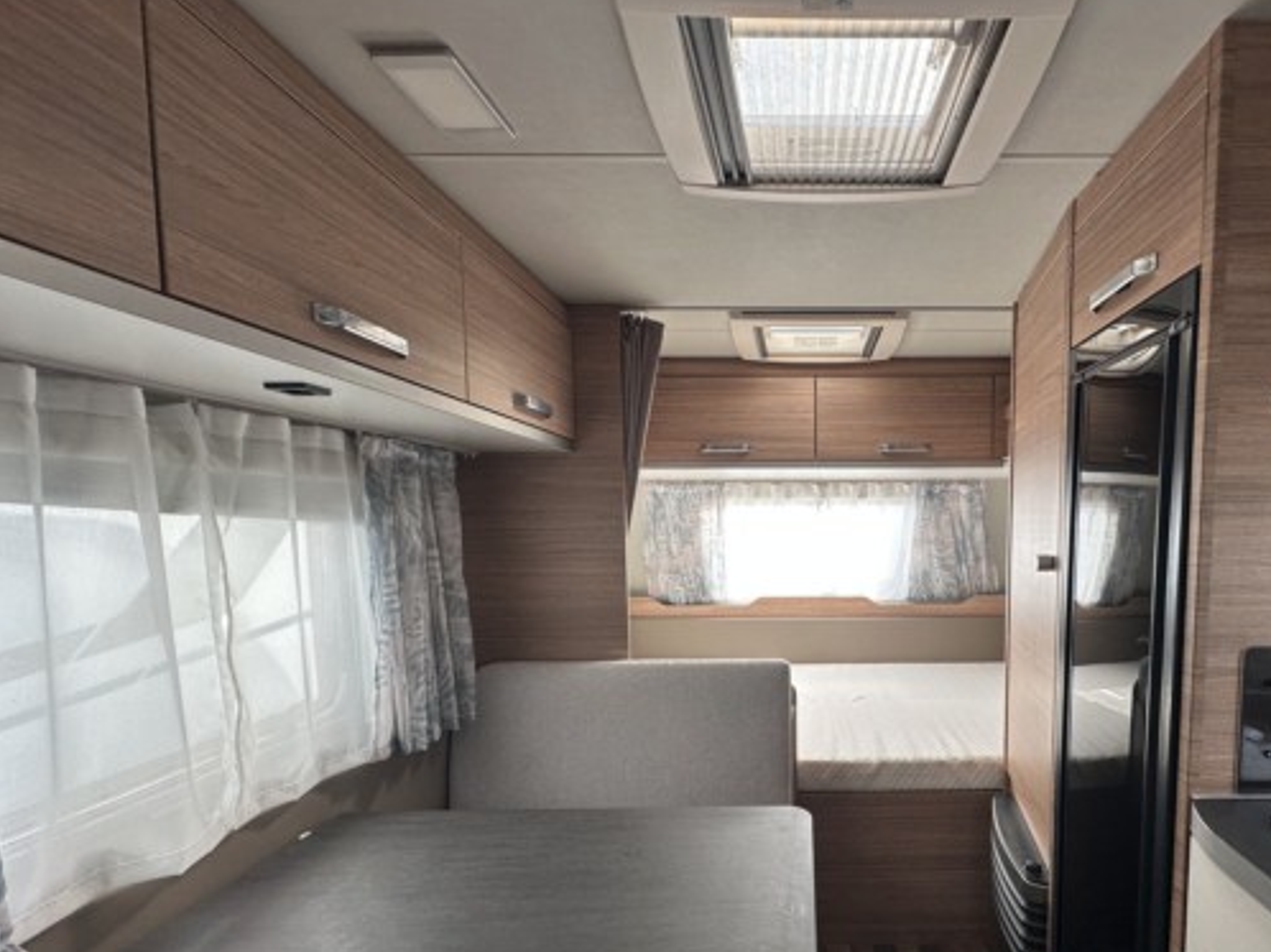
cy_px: 577
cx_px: 812
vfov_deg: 70.7
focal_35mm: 18
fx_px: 661
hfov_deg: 85.7
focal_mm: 2.22
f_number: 2.2
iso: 64
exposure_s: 1/99
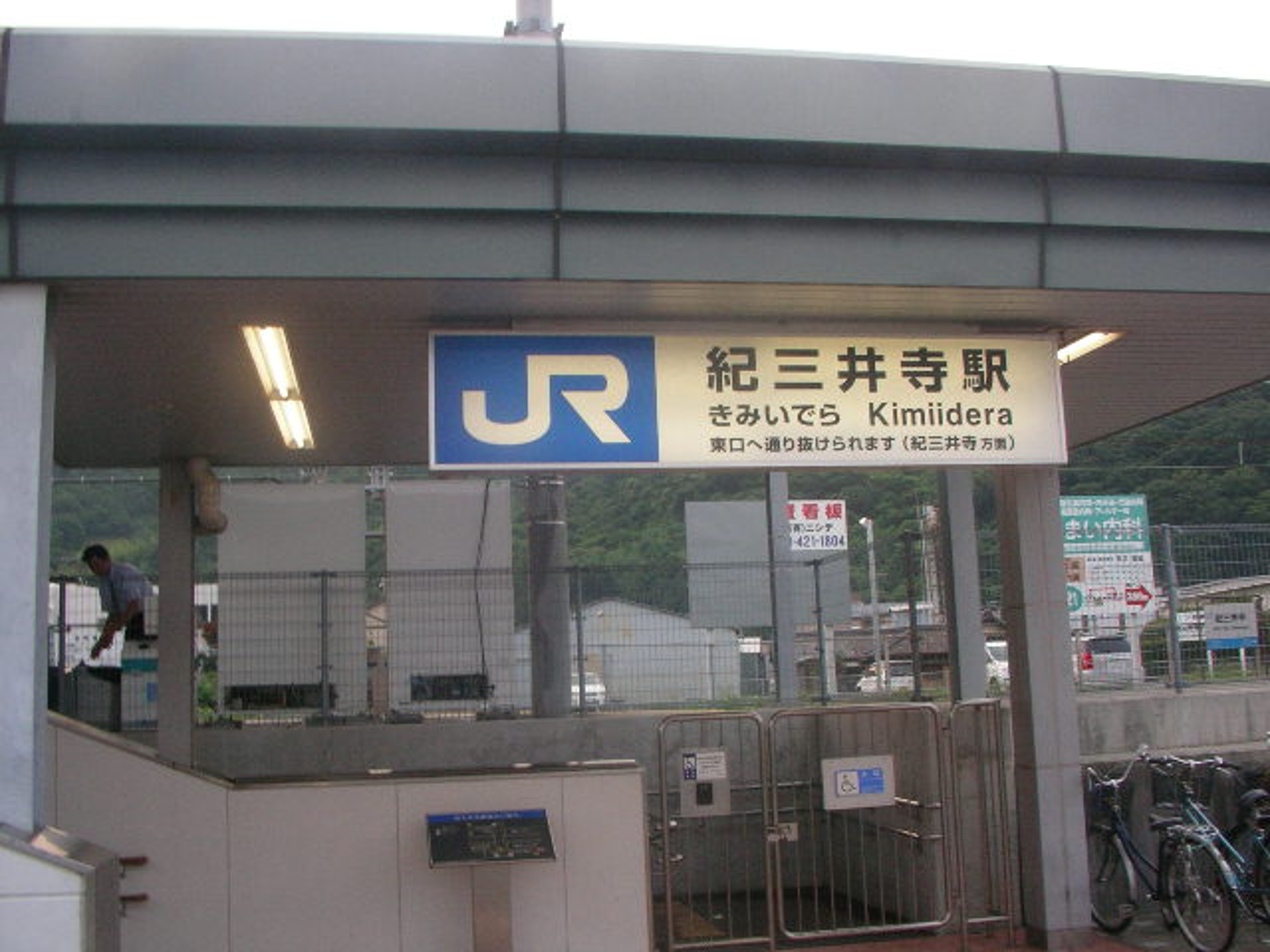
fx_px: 1357
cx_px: 635
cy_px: 476
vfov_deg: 38.7
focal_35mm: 37
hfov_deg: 50.1
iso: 100
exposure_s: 1/40
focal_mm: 5.7
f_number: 2.8
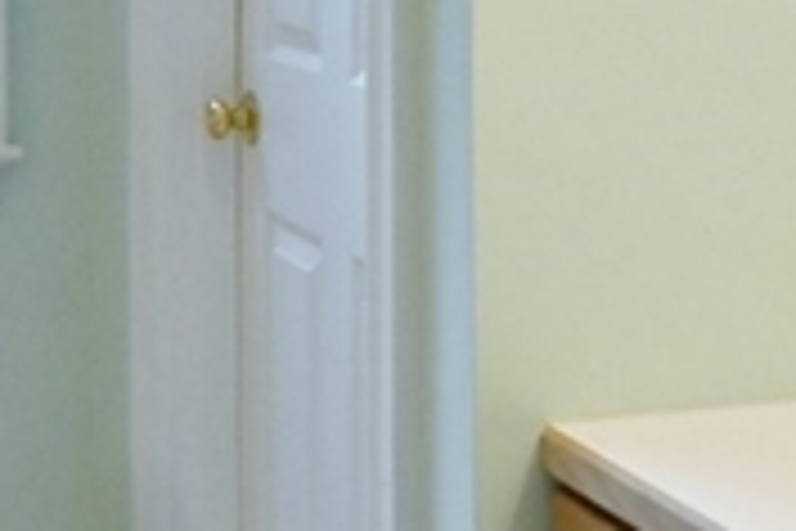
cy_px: 72
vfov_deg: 15.6
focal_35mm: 87
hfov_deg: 23.4
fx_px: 1924
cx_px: 409
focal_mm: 10
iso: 400
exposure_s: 1/25
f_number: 6.3
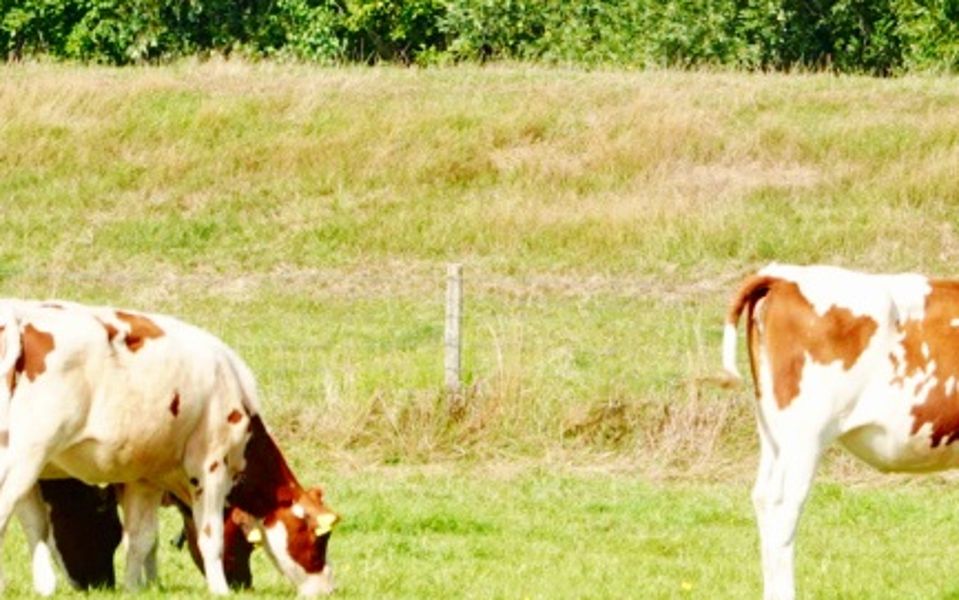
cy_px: 146
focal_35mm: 1100
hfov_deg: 1.9
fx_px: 28761
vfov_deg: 1.2
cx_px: 547
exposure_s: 1/500
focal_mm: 105.83
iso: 100
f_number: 4
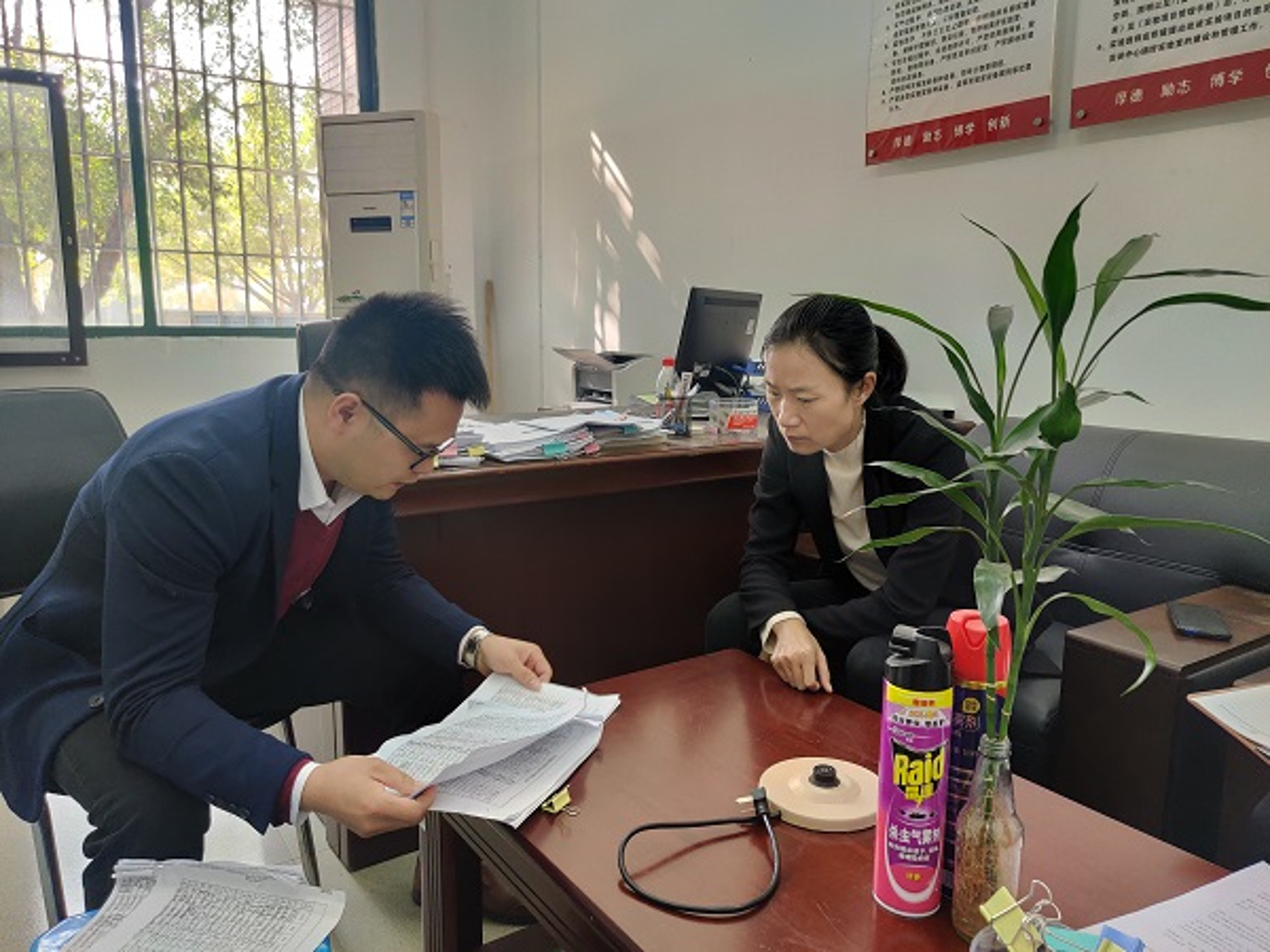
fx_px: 991
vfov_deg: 51.4
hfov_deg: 65.3
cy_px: 476
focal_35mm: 27
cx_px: 635
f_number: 1.65
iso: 400
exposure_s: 1/33
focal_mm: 4.75
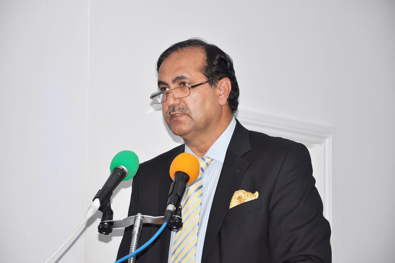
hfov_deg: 15.2
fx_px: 1479
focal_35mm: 135
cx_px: 198
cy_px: 132
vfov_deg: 10.1
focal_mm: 90
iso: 200
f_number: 5.6
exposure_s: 1/60
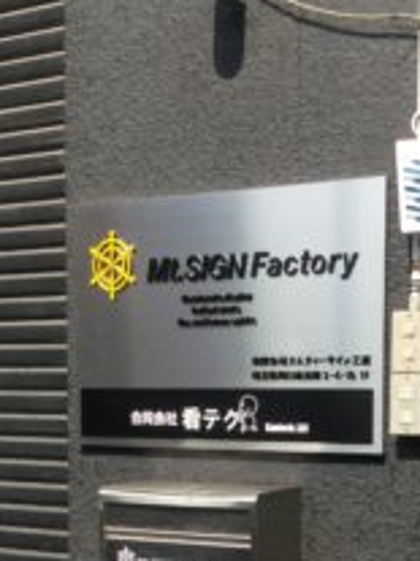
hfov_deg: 24.1
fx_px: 972
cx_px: 314
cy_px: 469
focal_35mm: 60
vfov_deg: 31.2
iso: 25
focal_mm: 3.3
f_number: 2.4
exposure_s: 1/734
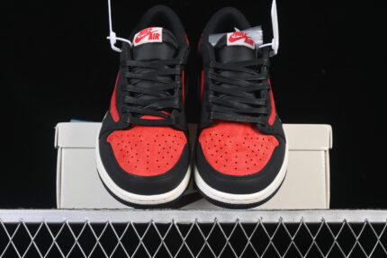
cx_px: 194
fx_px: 806
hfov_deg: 27.0
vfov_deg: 18.2
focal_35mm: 75
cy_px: 129
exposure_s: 1/60
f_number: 6.3
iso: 160
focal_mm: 50
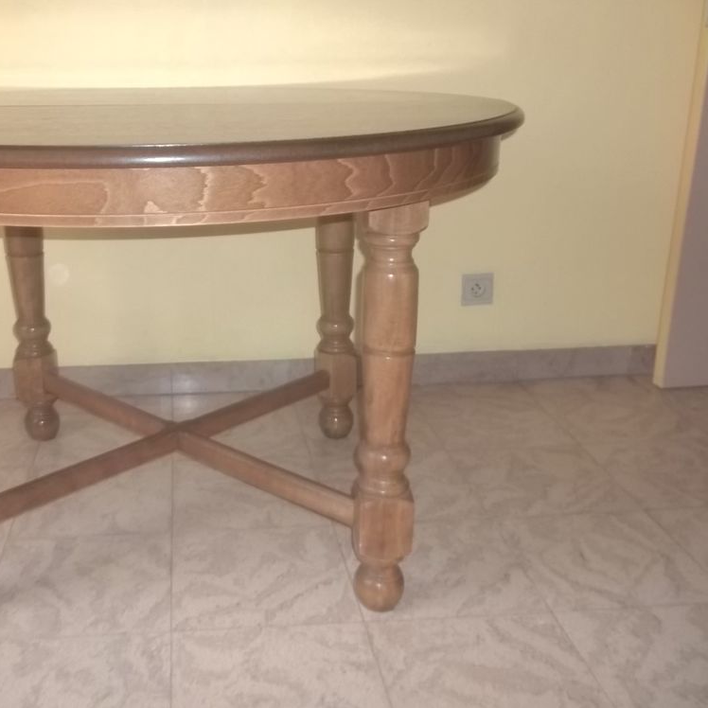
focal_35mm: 39
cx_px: 250
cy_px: 354
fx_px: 902
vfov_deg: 42.8
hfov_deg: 42.4
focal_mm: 5.9
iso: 160
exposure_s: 1/30
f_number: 3.3
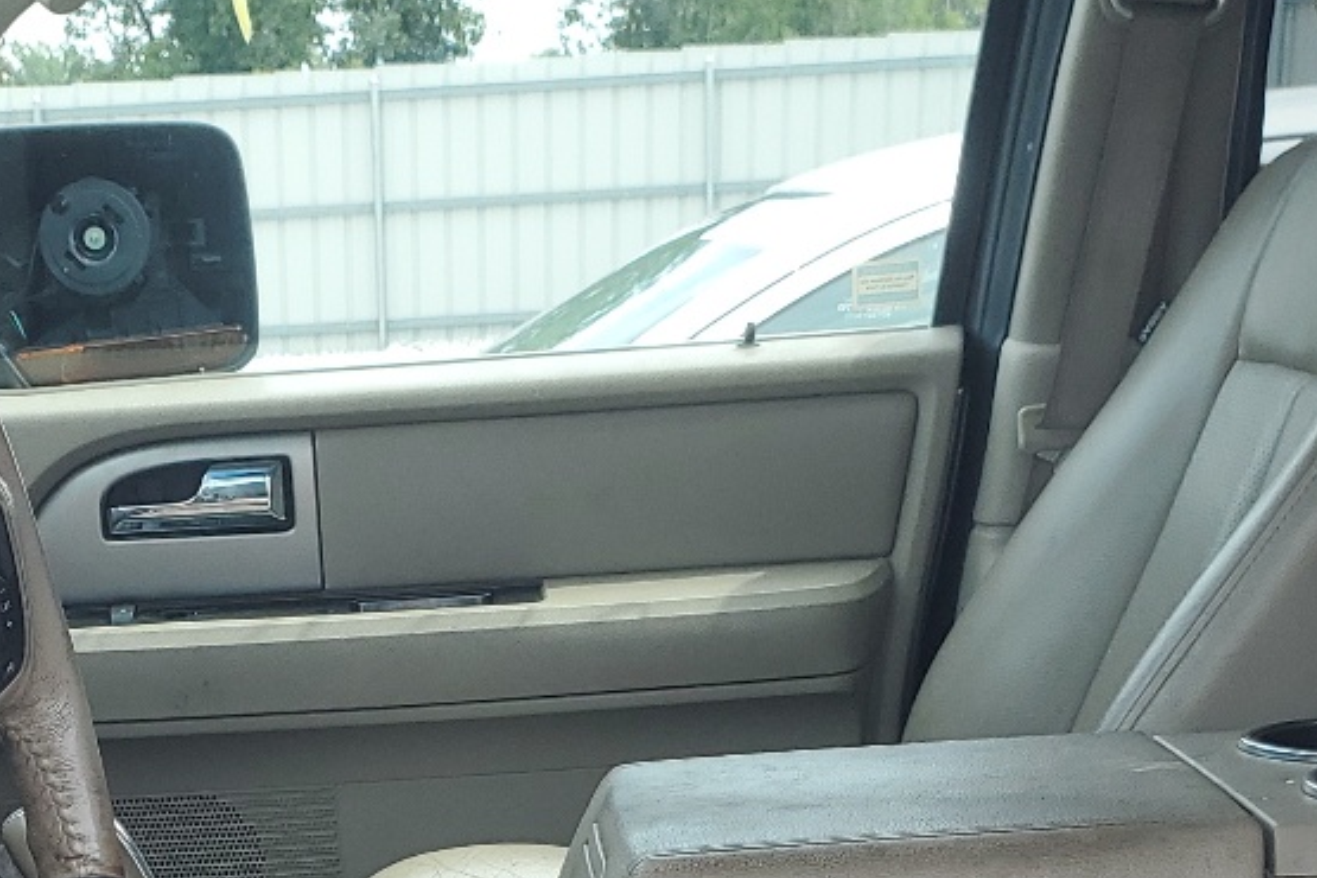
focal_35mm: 78
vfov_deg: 16.2
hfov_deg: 25.9
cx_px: 439
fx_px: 2853
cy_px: 1246
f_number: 1.5
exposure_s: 1/417
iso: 50
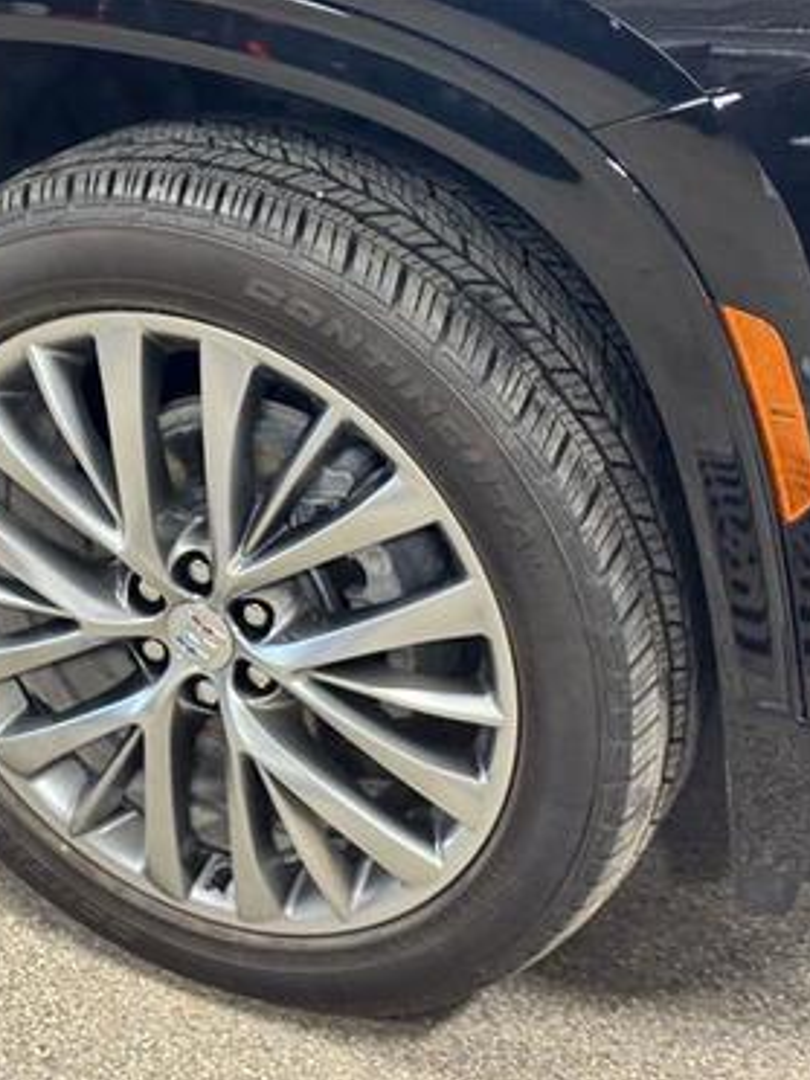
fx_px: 2028
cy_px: 543
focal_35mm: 65
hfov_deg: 22.5
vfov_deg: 29.8
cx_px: 319
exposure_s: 1/40
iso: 400
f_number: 1.78
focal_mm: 6.76
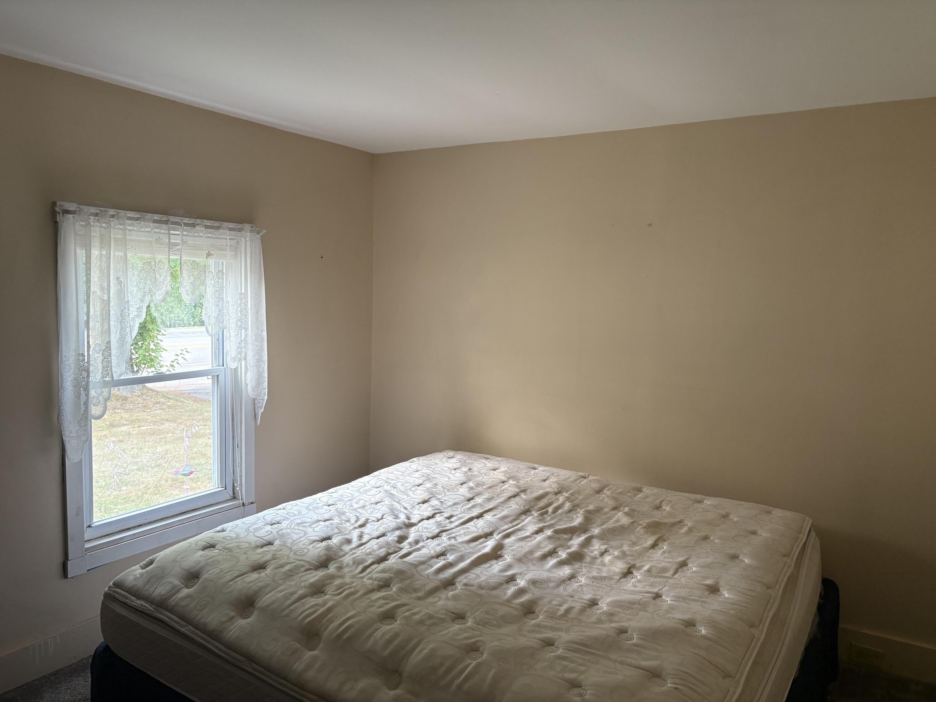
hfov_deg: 67.3
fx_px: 703
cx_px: 468
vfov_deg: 53.1
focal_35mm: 26
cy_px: 351
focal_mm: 5.96
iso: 160
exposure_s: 1/60
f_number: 1.6
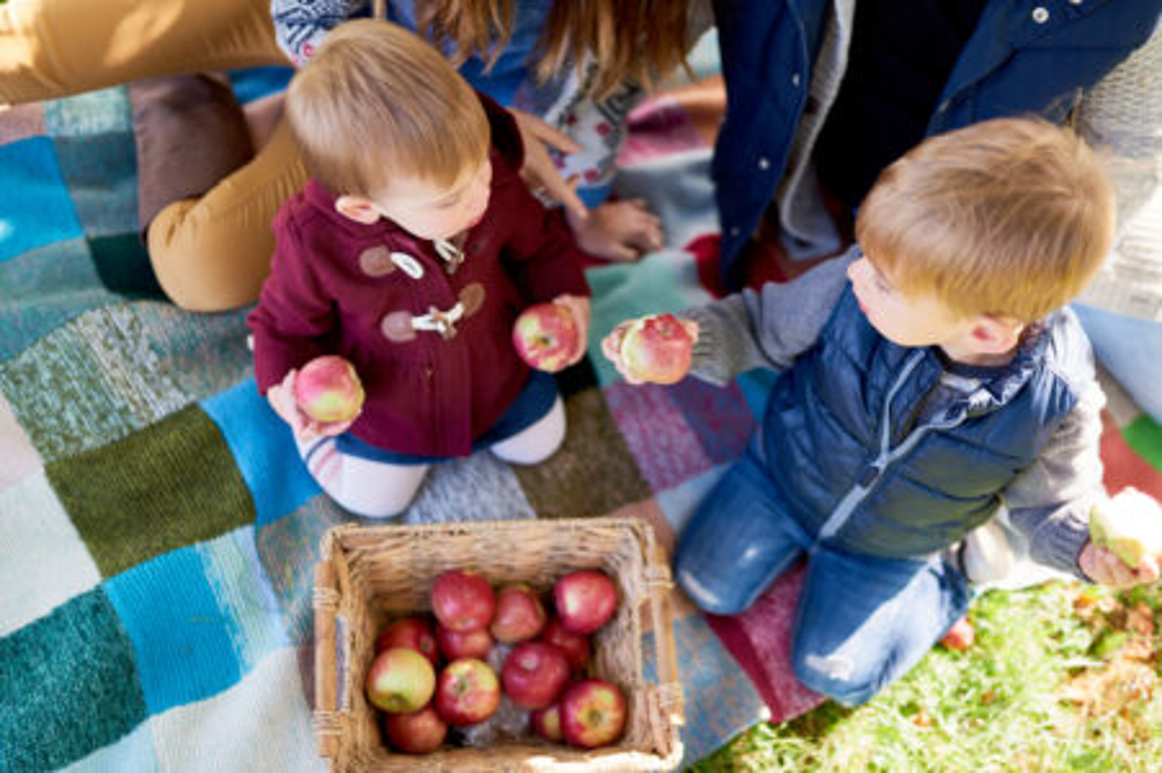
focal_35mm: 35
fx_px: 1129
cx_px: 581
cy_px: 386
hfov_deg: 54.5
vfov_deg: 37.8
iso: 50
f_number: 1.6
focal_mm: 35
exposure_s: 1/200
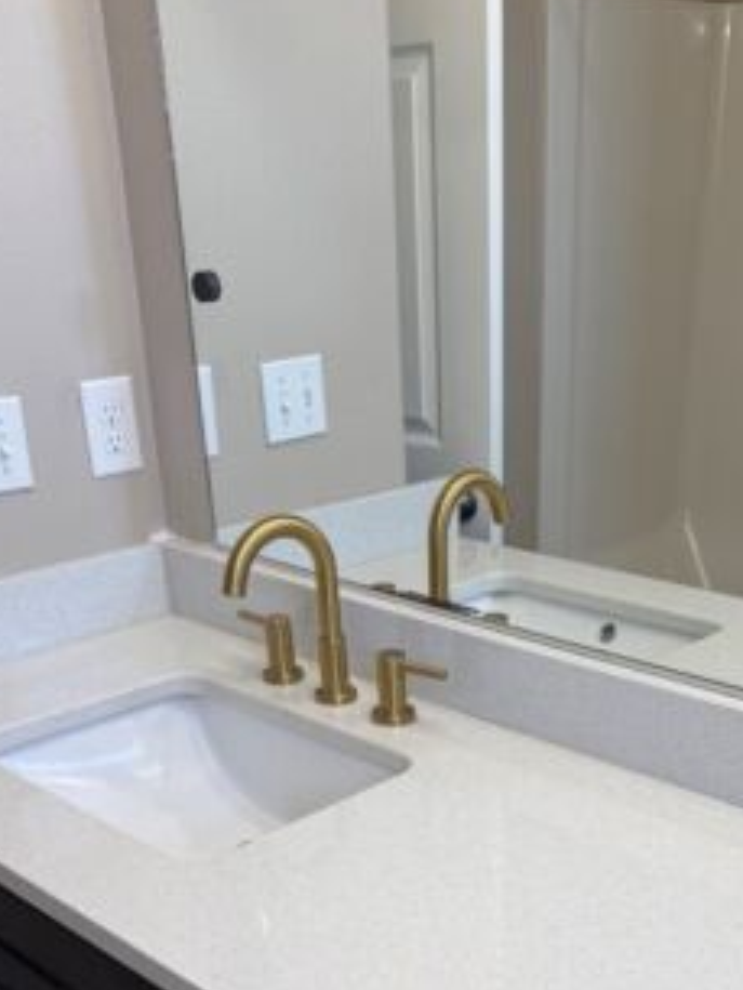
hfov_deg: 34.2
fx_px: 1201
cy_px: 826
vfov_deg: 42.3
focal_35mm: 42
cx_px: 470
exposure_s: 1/120
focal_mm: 6.76
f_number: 1.78
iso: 125
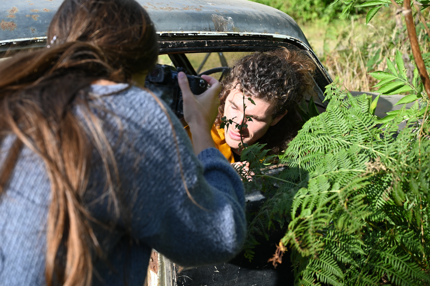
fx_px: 668
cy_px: 143
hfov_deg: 35.7
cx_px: 215
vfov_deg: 24.2
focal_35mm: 56
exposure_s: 1/250
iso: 110
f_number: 5.6
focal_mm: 56
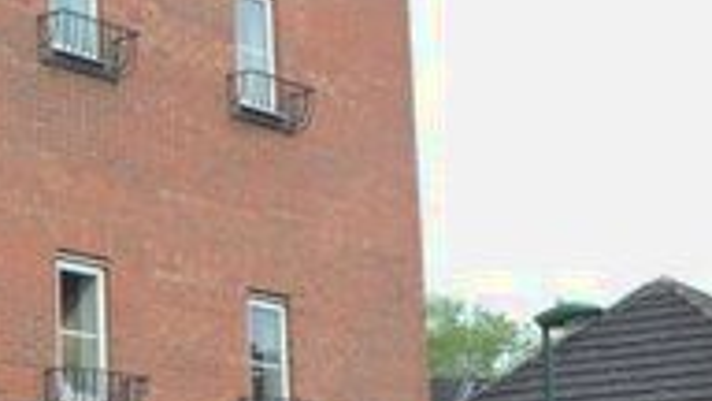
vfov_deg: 10.2
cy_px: 243
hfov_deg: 17.7
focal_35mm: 119
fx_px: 2247
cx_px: 30
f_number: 3.1
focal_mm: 5.4
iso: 100
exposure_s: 1/250
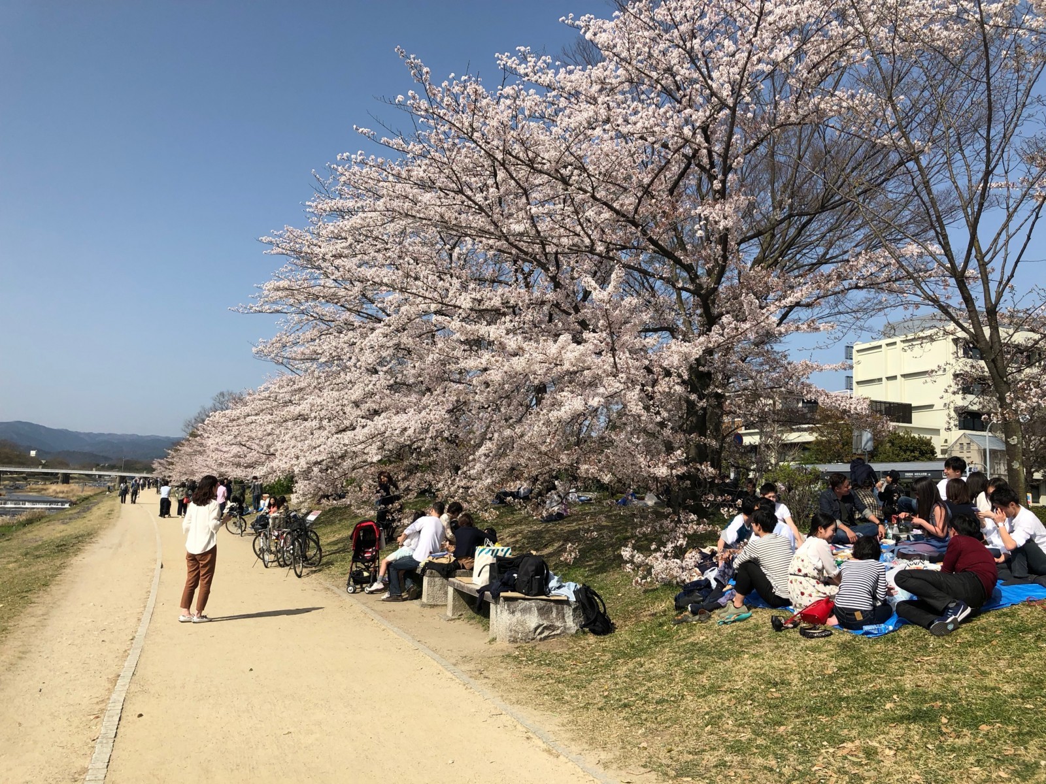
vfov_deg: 49.7
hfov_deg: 63.4
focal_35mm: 28
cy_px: 392
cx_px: 523
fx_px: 846
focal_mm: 4
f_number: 1.8
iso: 20
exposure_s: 1/2667
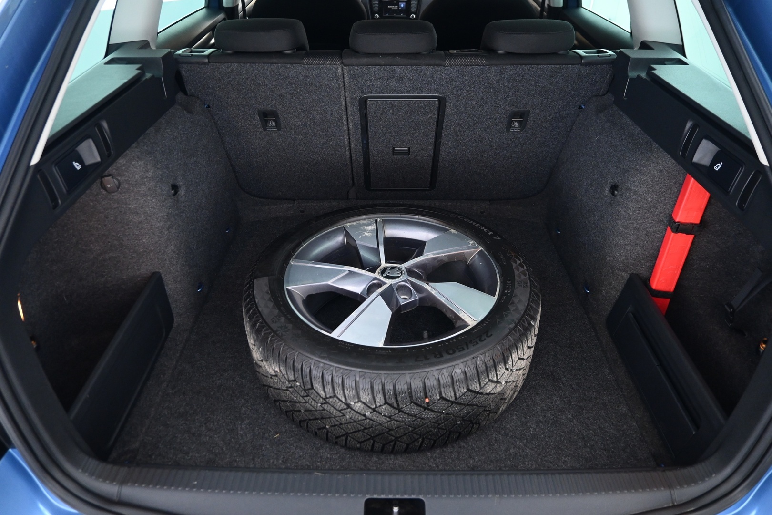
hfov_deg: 73.7
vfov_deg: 53.1
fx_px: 515
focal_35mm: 24
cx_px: 386
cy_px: 258
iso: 1600
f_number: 3.5
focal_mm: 16
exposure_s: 1/6
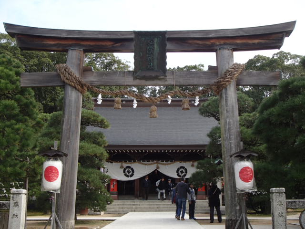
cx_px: 152
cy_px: 114
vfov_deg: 31.5
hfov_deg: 41.2
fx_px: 405
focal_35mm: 46
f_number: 4.9
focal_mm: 8.25
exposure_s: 1/200
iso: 100
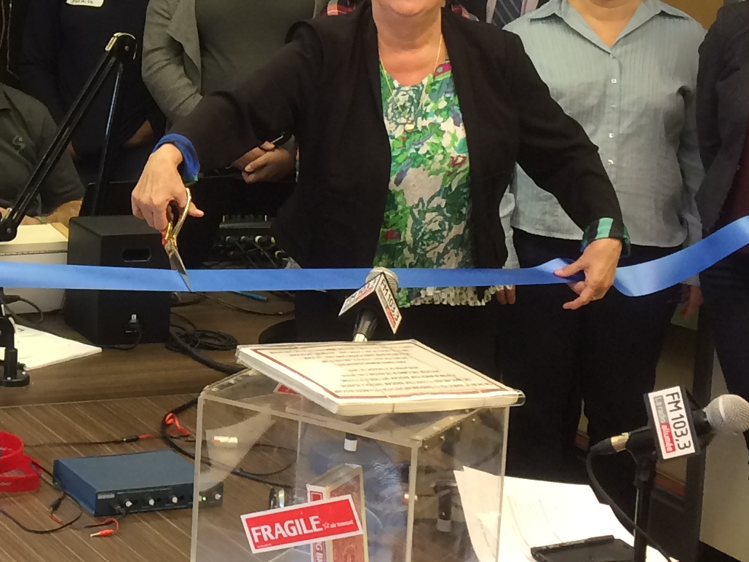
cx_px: -126
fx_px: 1991
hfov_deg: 20.1
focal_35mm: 92
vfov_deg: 15.8
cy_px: 29
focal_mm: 4.15
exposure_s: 1/30
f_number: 2.2
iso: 64
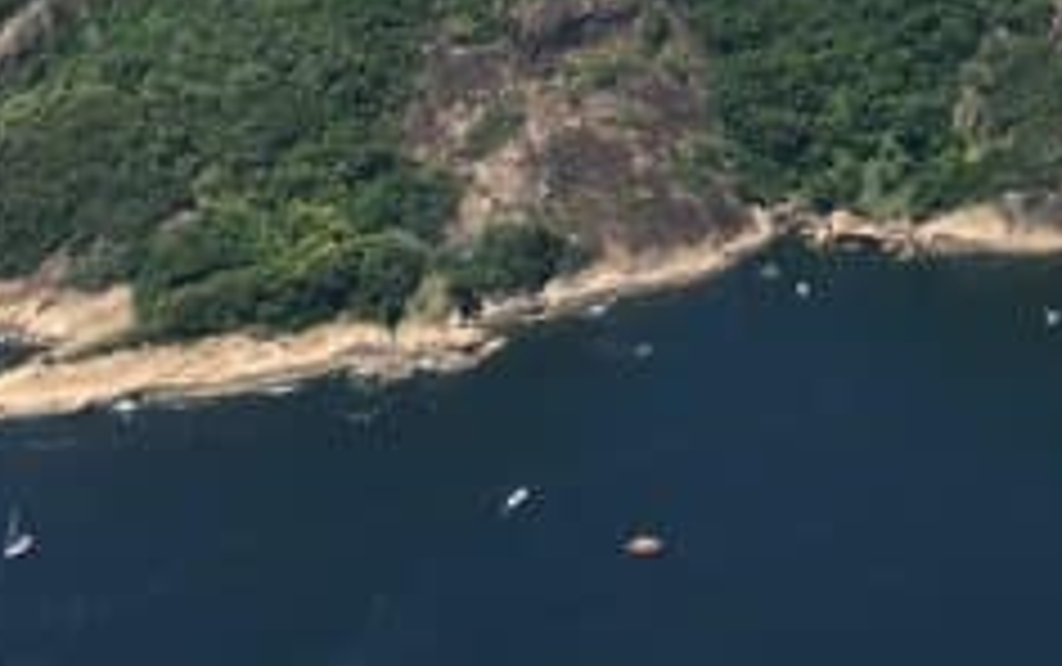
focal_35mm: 104
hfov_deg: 19.7
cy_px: -396
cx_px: 904
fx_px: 3013
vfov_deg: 11.9
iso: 25
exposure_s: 1/1425
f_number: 2.2
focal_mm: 4.15
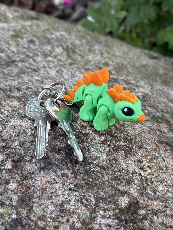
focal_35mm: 48
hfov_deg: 30.3
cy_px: 115
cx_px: 86
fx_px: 320
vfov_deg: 39.7
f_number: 1.78
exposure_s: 1/121
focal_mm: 6.76
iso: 80
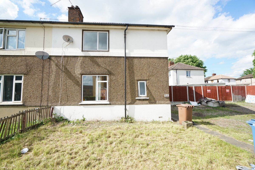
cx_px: 128
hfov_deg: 96.7
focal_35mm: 16
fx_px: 113
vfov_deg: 73.8
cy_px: 85
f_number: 7.1
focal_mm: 16
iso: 400
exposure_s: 1/640
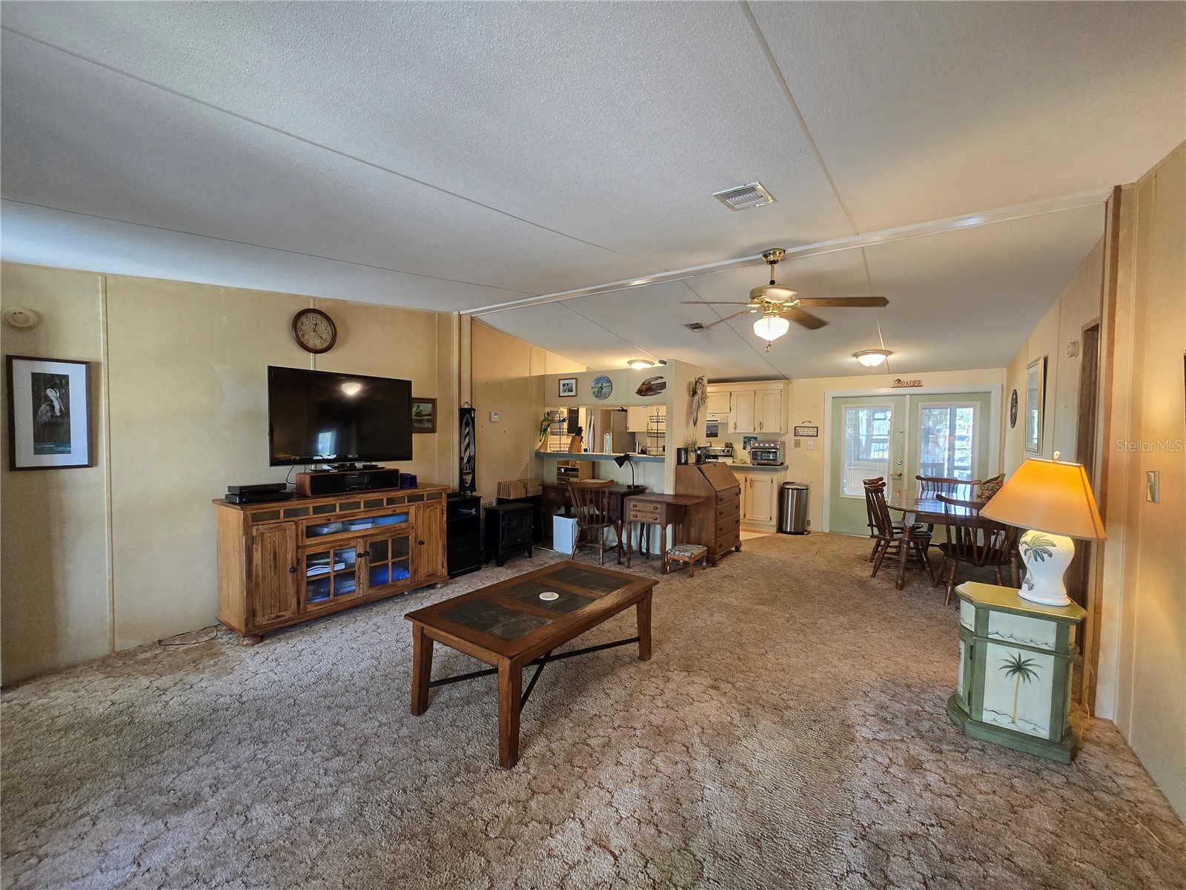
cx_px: 593
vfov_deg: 89.9
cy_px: 445
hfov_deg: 106.2
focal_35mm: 13
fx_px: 445
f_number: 2.2
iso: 500
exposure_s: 1/60
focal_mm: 2.2
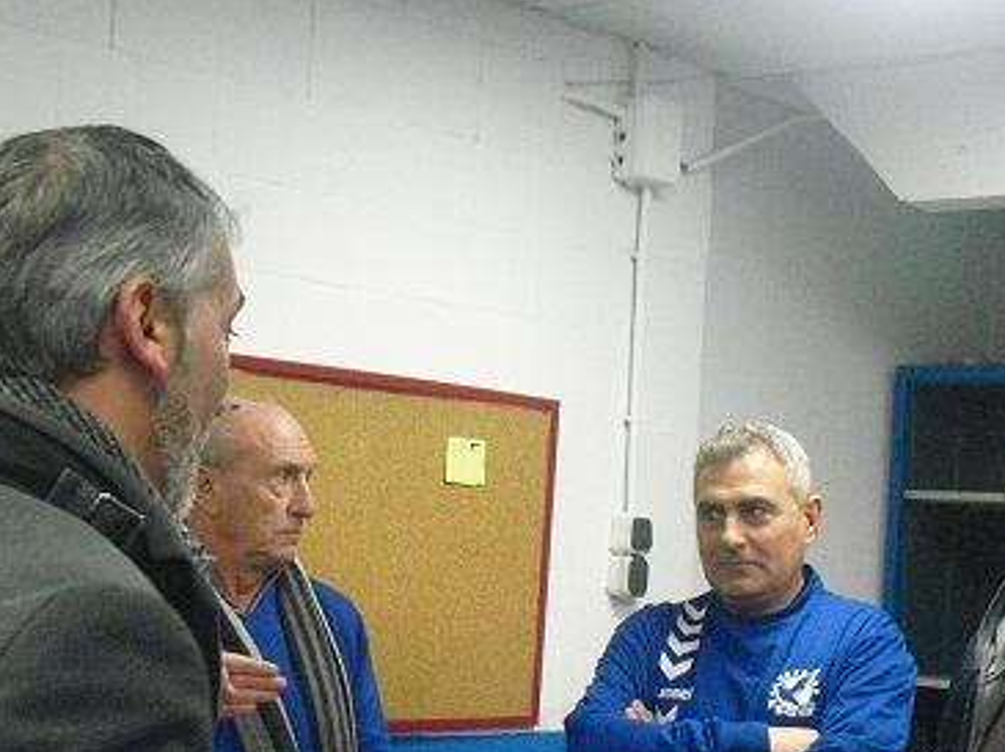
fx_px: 2291
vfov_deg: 18.2
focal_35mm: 79
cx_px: 564
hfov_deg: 24.7
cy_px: 733
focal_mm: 6.3
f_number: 3.1
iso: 800
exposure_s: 1/80
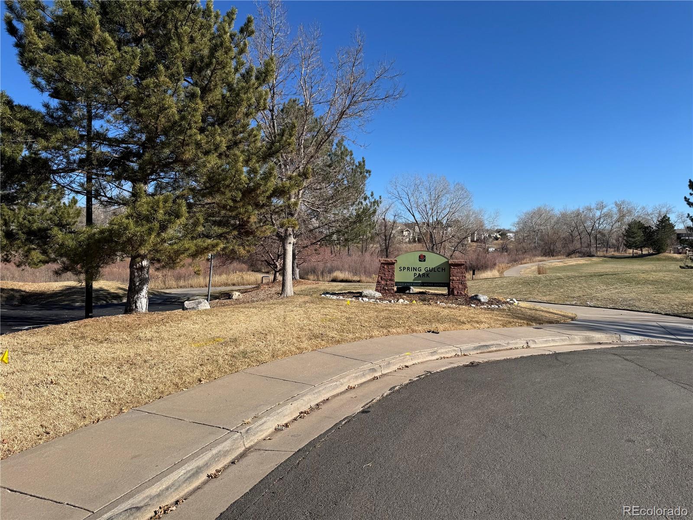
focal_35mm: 24
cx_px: 346
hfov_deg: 71.6
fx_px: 480
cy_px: 260
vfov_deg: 56.8
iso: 80
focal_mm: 6.76
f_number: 1.78
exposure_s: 1/4608
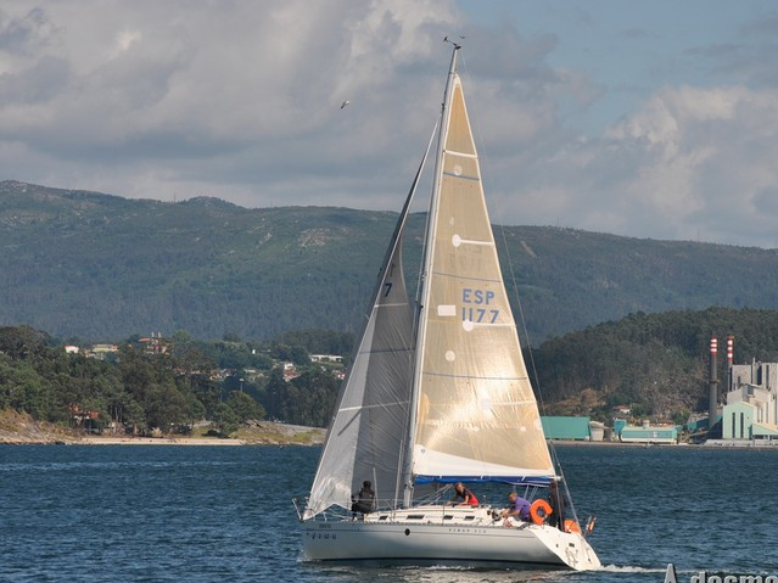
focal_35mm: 199
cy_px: 299
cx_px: 390
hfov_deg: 9.9
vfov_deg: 7.5
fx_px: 4472
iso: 100
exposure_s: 1/640
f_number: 6.3
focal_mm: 110
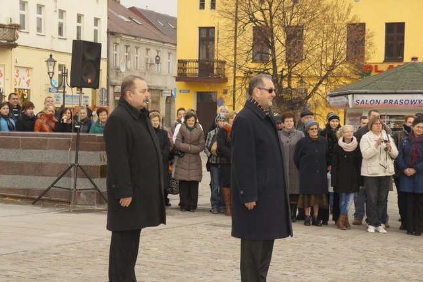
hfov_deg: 22.4
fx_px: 1069
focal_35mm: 91
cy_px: 142
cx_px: 212
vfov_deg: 15.0
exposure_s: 1/160
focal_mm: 60
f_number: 9
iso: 400
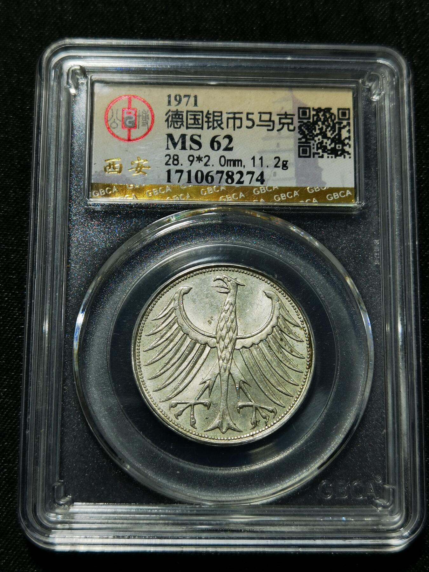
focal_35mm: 63
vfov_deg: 30.7
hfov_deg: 23.3
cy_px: 286
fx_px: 1041
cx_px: 214
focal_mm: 6.67
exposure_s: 1/115
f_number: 1.9
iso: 50
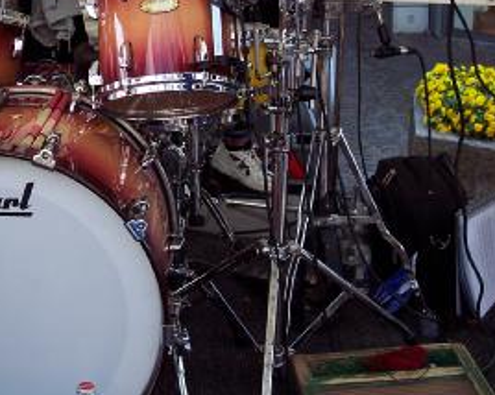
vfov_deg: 20.8
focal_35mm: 71
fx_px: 1039
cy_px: 2
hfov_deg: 26.6
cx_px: 154
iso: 100
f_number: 3.4
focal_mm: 8
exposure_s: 1/125
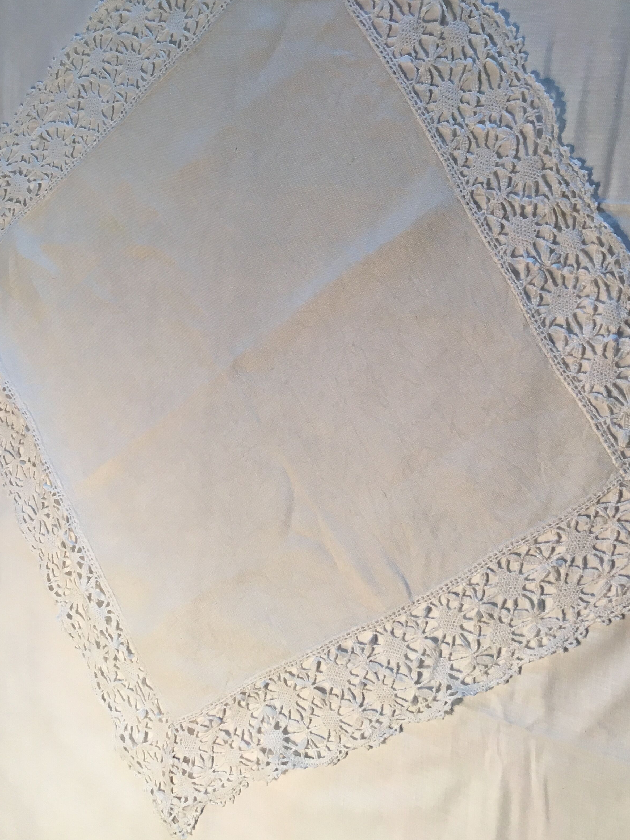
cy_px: 376
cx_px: 361
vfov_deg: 50.1
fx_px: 898
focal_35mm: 37
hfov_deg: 38.6
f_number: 2.2
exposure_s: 1/33
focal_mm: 4.15
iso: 25
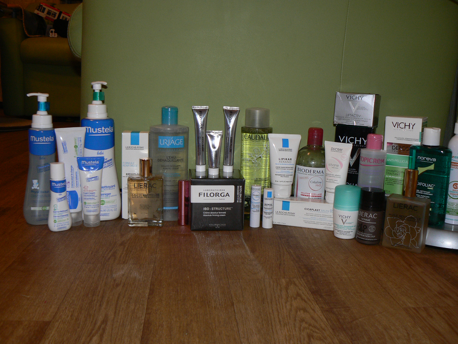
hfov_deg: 51.4
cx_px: 229
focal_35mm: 36
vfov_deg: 39.7
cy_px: 172
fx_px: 476
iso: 100
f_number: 2.8
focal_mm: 6
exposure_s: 1/25
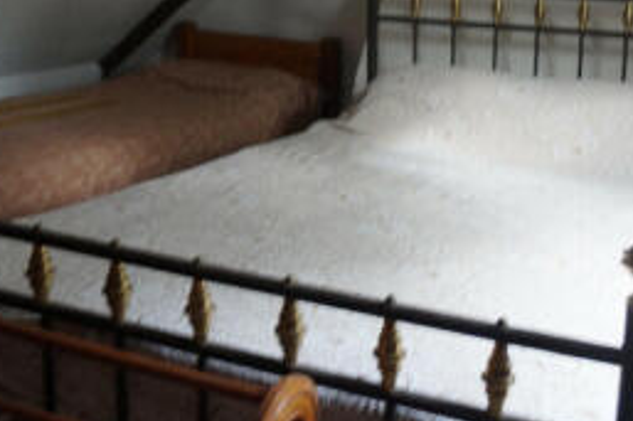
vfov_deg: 26.8
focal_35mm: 50
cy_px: 151
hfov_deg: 38.9
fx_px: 879
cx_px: 451
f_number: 3.5
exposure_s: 1/13
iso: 100
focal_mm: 18
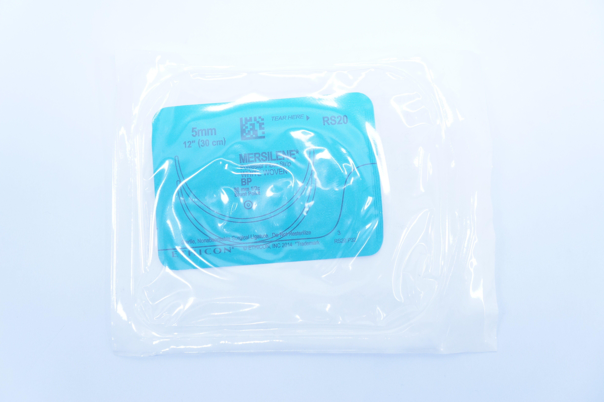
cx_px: 302
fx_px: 779
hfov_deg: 42.4
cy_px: 201
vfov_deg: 28.9
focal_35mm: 46
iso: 800
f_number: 4.5
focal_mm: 31
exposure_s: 1/200
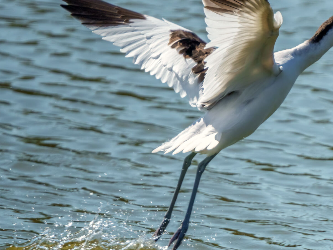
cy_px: 151
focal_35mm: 1153
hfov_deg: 1.7
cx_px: 316
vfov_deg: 1.3
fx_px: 11093
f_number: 6.3
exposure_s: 1/3200
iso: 200
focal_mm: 600
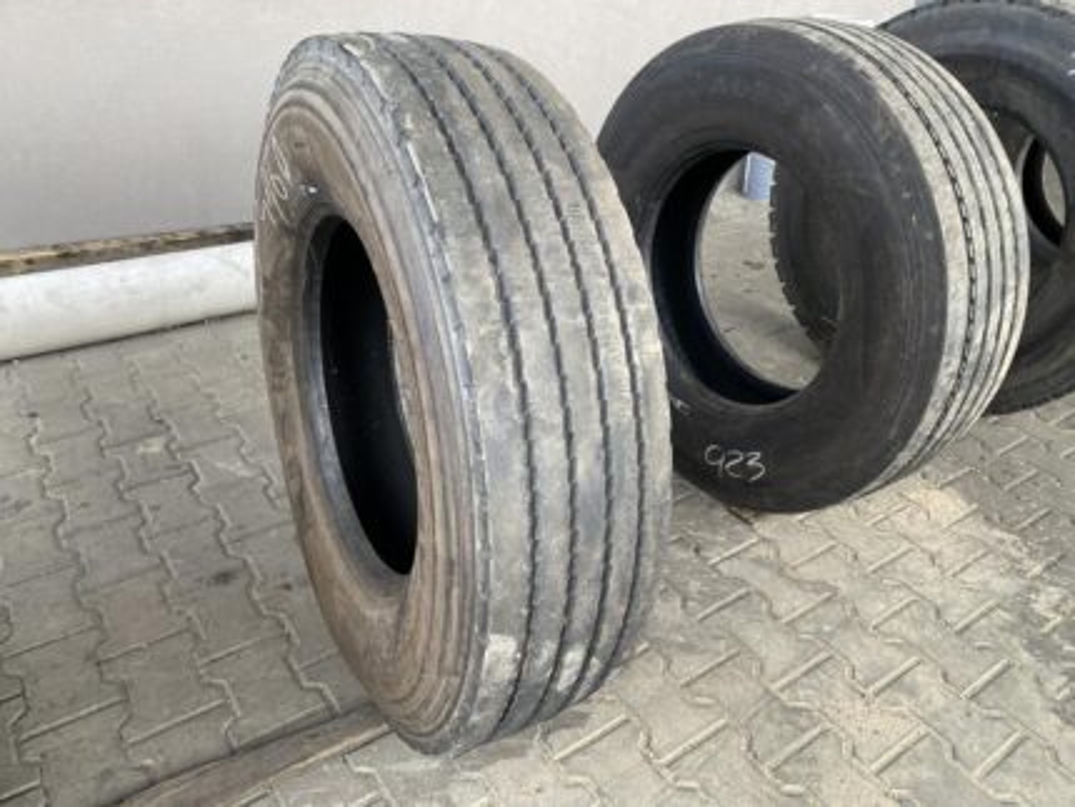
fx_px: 808
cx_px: 538
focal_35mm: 26
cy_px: 404
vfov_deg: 53.1
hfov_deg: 67.3
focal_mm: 4.25
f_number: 1.8
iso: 64
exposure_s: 1/121
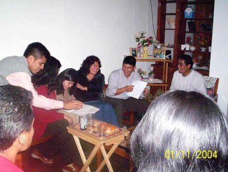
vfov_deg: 36.1
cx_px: 110
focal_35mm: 40
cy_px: 86
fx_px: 264
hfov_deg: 46.7
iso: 140
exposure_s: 1/60
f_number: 4.5
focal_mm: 4.99
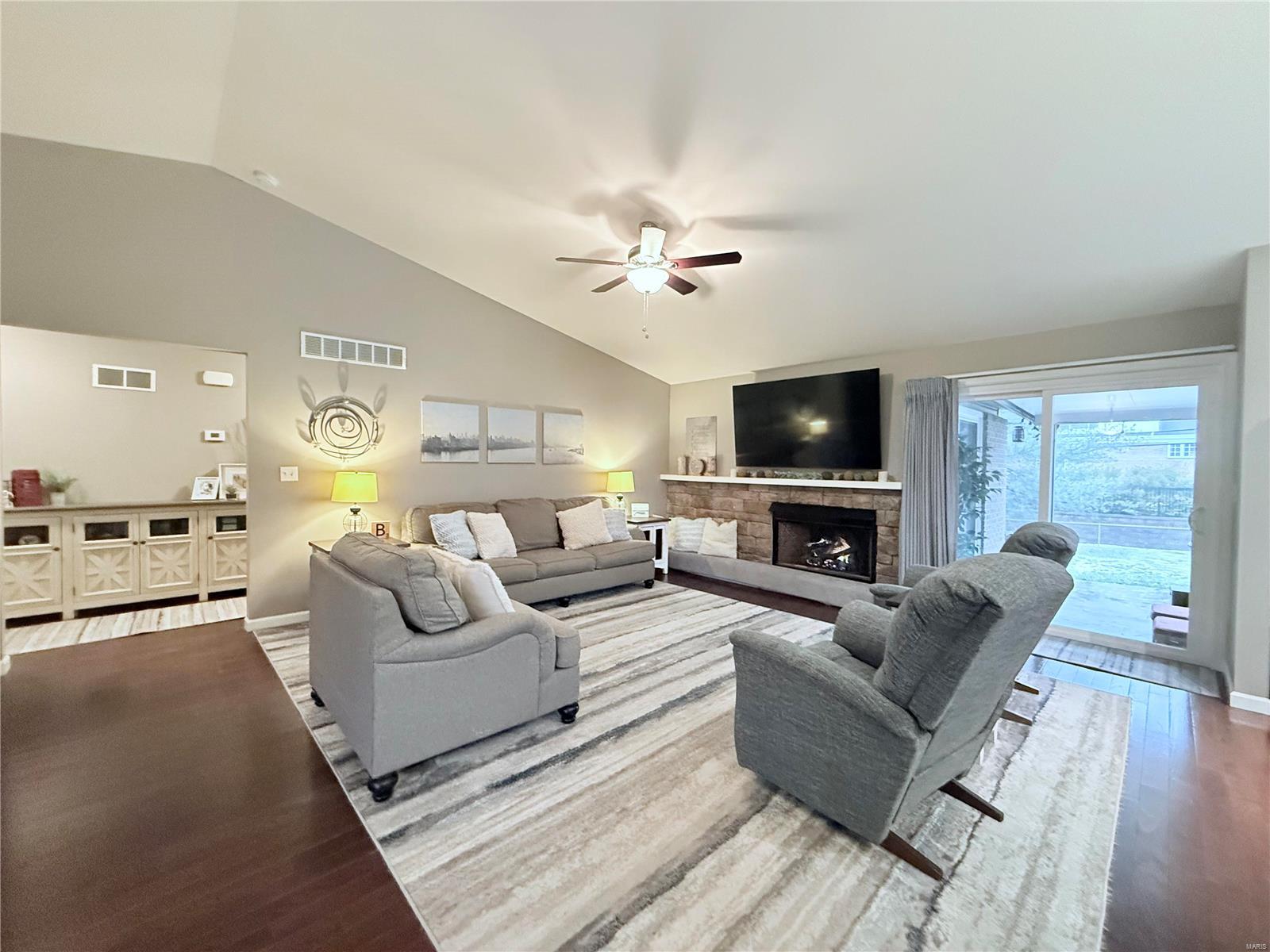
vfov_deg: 85.7
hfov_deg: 102.1
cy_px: 476
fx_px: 514
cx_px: 635
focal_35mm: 14
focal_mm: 2.22
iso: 1000
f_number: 2.2
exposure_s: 1/60
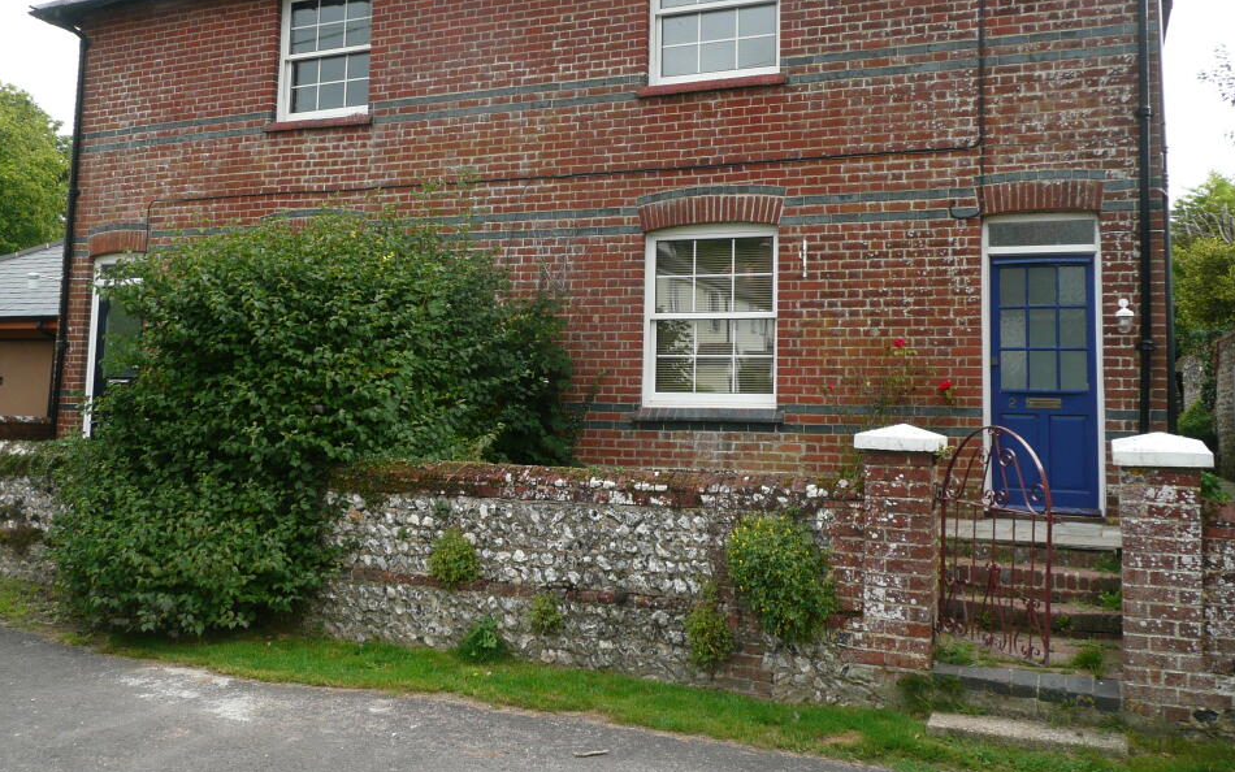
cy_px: 300
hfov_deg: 59.6
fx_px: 1077
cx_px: 593
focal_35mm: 32
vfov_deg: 39.2
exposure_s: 1/200
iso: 100
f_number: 3.3
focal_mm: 4.6
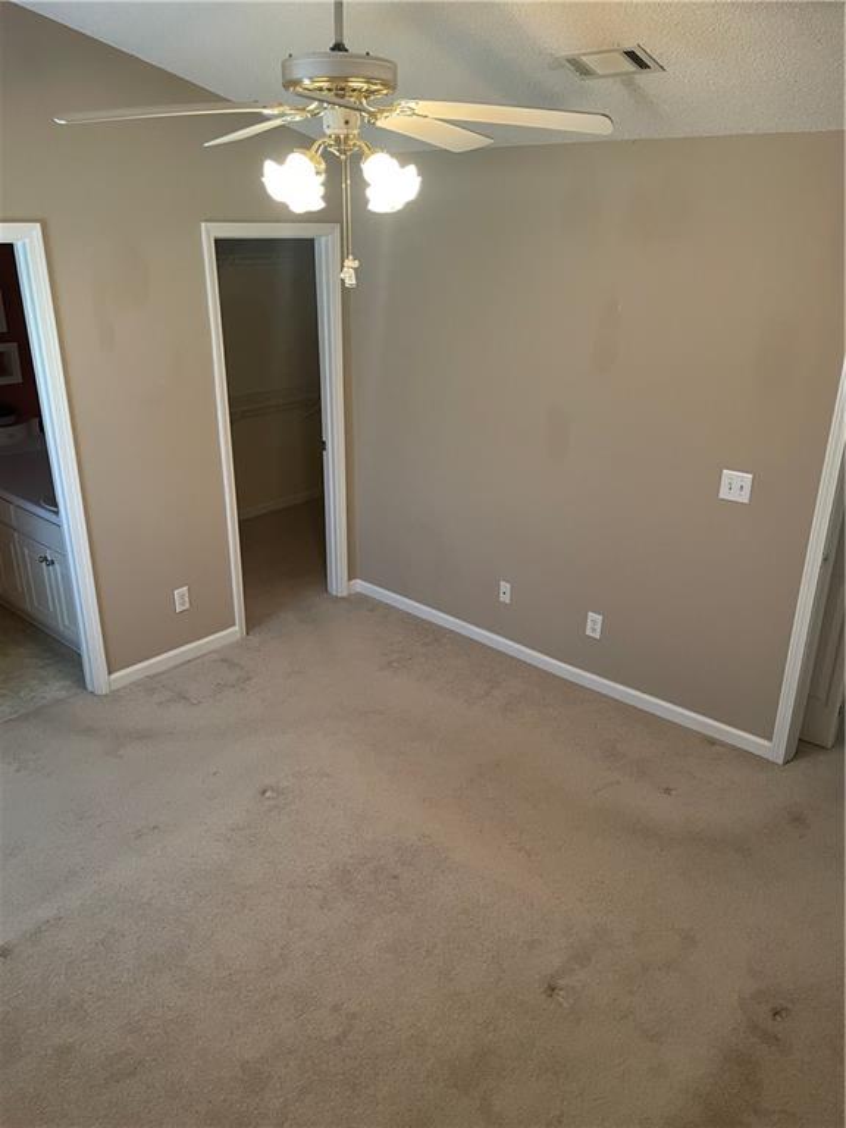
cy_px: 564
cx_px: 423
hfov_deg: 53.1
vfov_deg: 67.3
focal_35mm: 26
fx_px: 847
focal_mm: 4.2
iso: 320
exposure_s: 1/60
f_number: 1.6
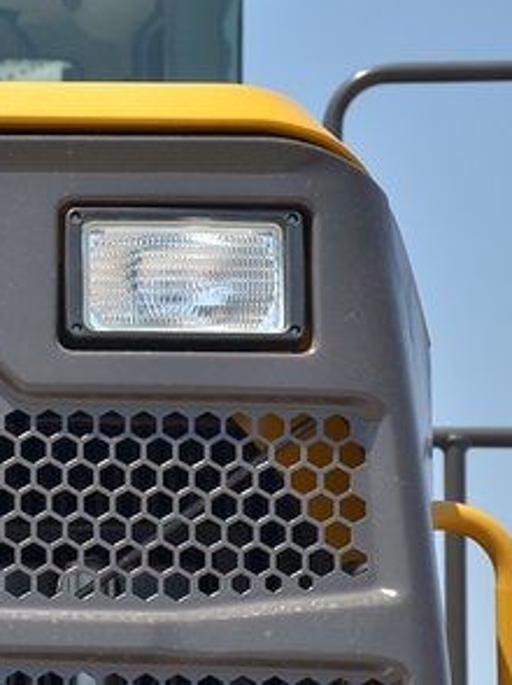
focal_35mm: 220
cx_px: -400
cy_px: 460
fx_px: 4345
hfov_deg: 6.6
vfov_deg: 9.0
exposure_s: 1/800
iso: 320
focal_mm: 56
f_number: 7.1
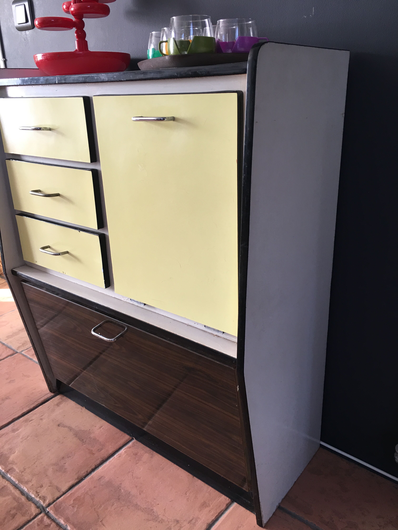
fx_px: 445
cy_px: 265
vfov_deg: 61.7
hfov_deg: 48.2
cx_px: 199
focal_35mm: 29
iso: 32
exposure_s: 1/17
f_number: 2.2
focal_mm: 4.15
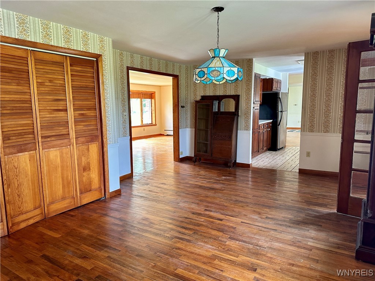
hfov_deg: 71.6
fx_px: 260
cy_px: 140
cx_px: 188
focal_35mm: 24
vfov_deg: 56.8
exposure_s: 1/81
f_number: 1.78
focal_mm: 6.86
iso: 250
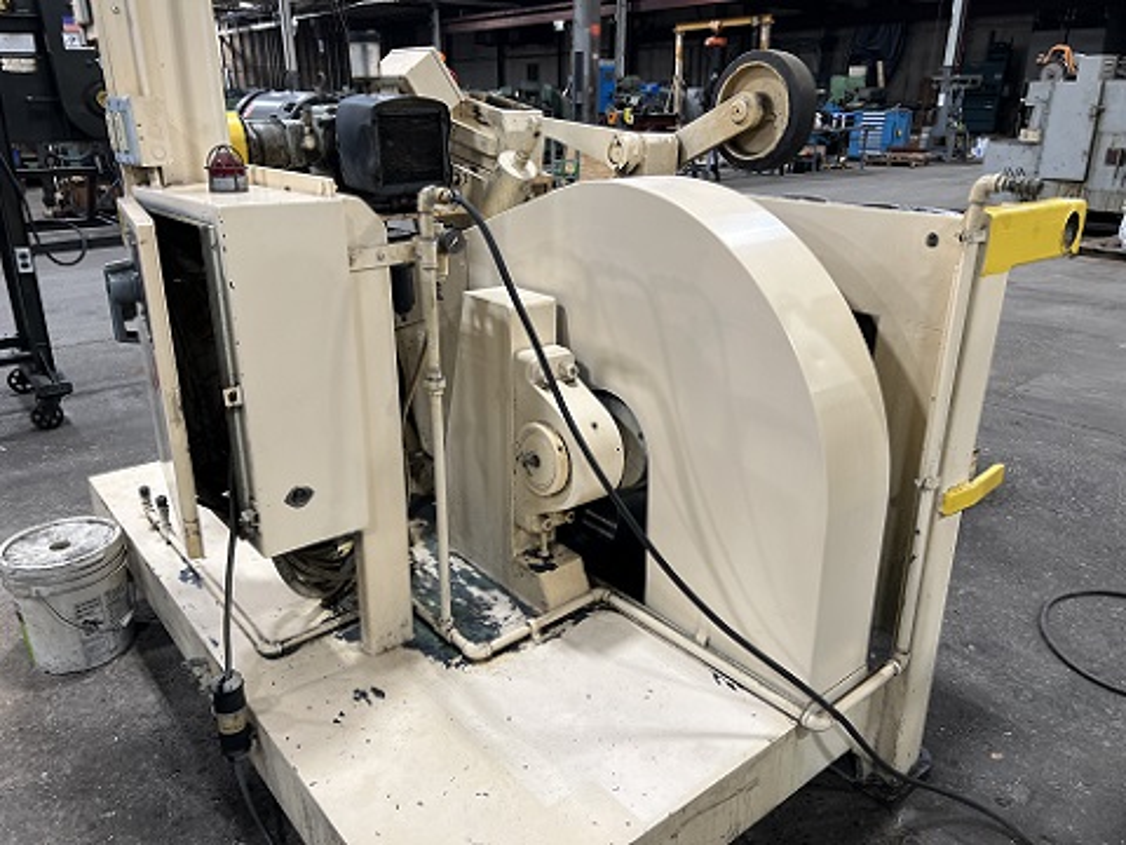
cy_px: 422
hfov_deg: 67.3
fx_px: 846
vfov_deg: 53.1
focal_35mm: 26
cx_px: 563
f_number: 1.5
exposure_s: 1/60
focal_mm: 5.7
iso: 64
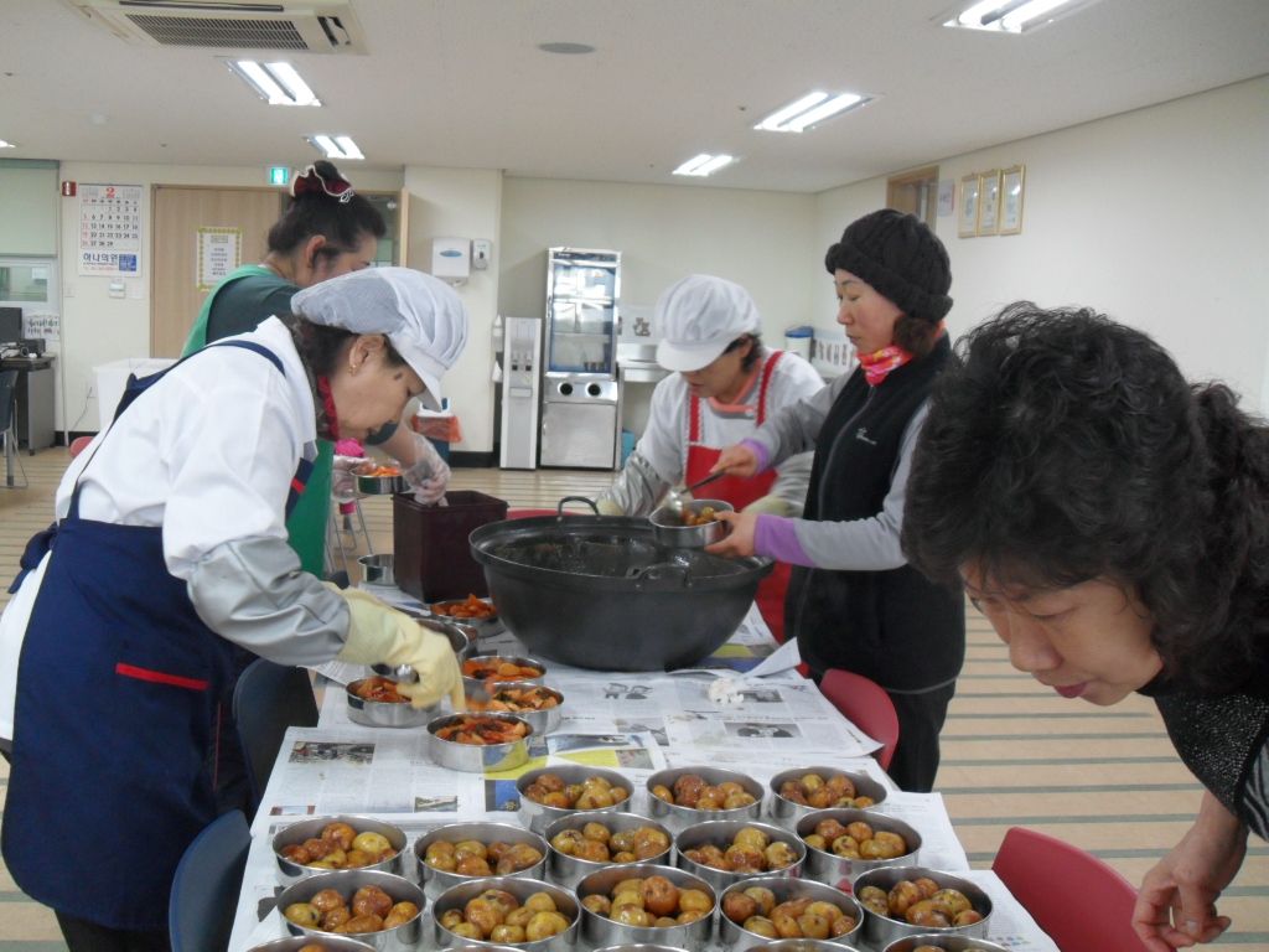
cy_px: 476
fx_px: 1283
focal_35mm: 35
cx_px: 634
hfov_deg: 52.6
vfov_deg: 40.7
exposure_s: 1/30
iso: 160
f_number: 2.8
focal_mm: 6.2
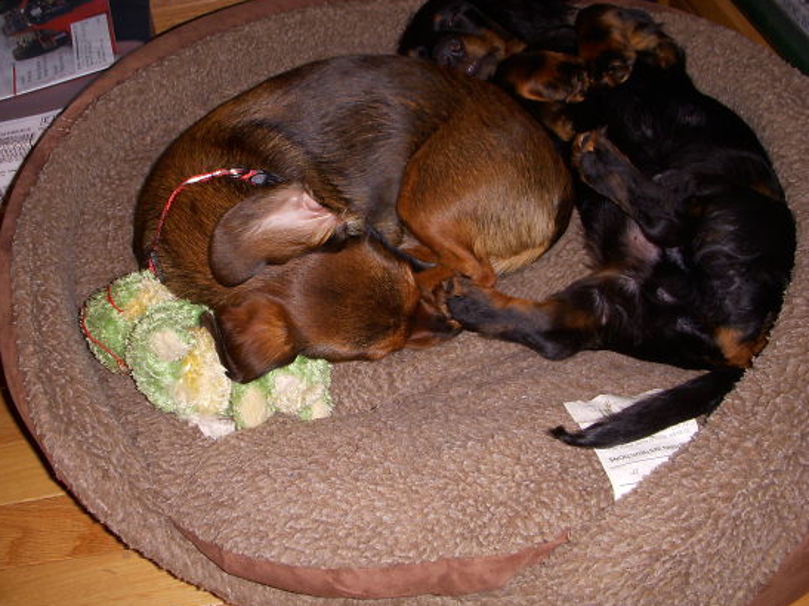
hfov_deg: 44.8
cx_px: 381
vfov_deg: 34.3
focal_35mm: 42
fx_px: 981
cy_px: 308
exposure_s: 1/30
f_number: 3.3
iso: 100
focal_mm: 6.3
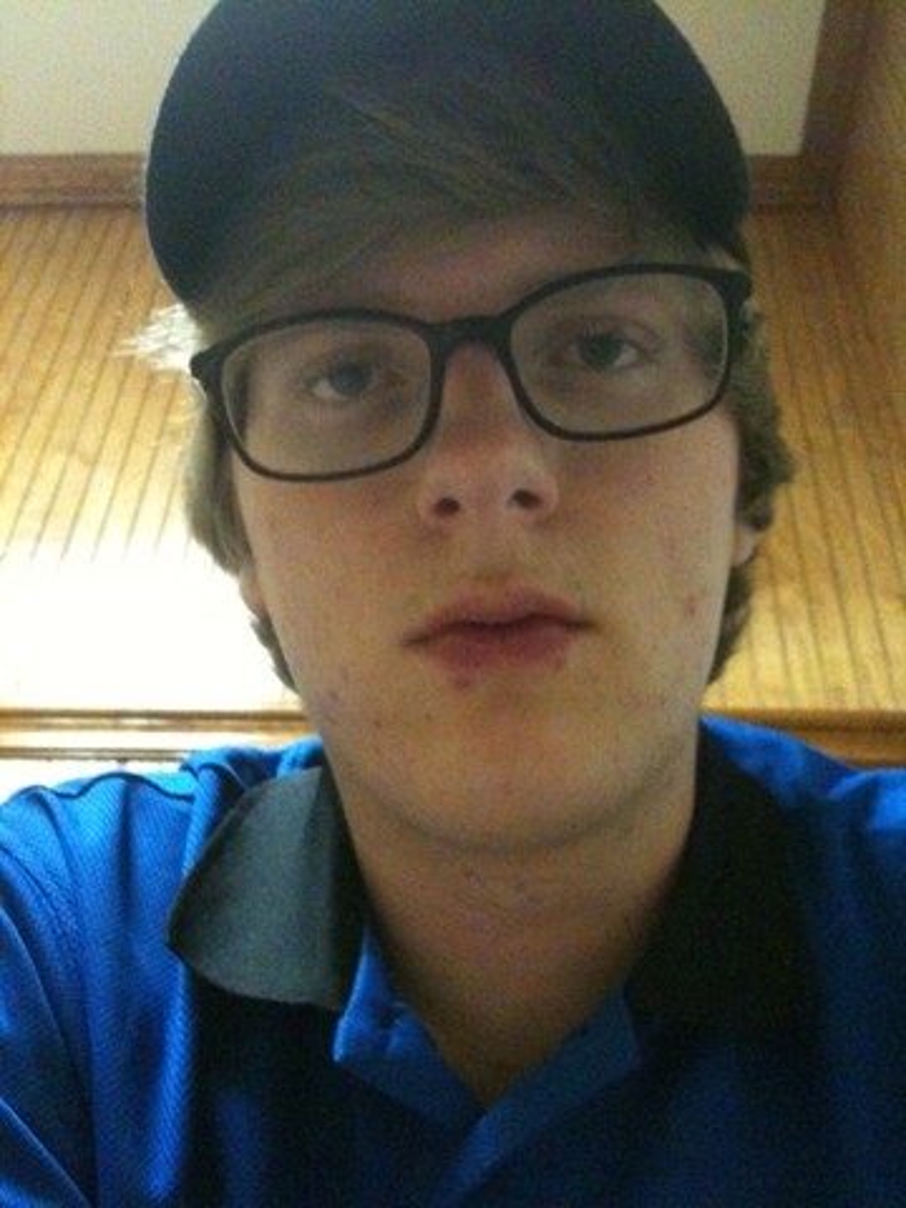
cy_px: 604
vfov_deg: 52.6
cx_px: 453
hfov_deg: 40.7
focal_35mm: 35
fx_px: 1221
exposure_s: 1/10
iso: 640
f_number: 2.8
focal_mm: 3.85
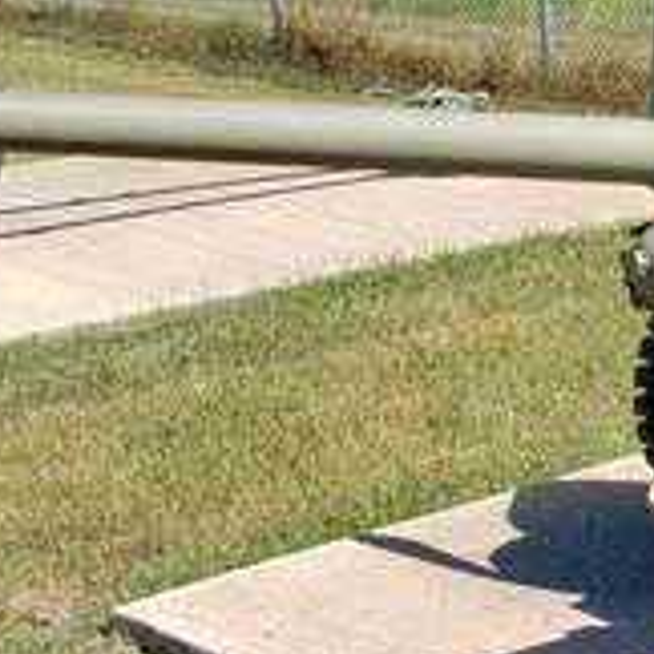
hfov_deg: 14.7
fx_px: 2330
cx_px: 1033
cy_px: 351
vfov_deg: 16.0
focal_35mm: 109
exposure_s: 1/1013
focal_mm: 4.3
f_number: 2.4
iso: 50
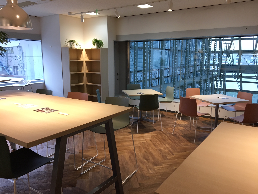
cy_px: 97
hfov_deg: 61.7
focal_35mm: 29
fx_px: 216
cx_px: 129
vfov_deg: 48.2
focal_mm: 4.15
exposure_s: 1/33
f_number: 2.2
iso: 40
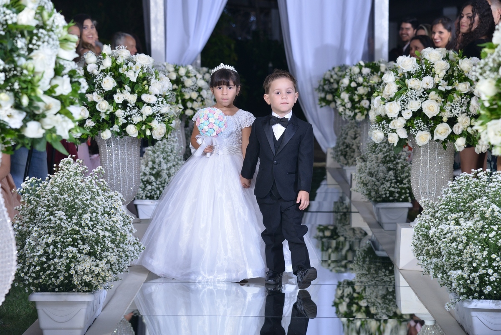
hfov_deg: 19.4
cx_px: 250
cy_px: 168
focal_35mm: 105
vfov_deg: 13.1
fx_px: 1462
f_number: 6.3
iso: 800
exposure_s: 1/250
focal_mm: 105
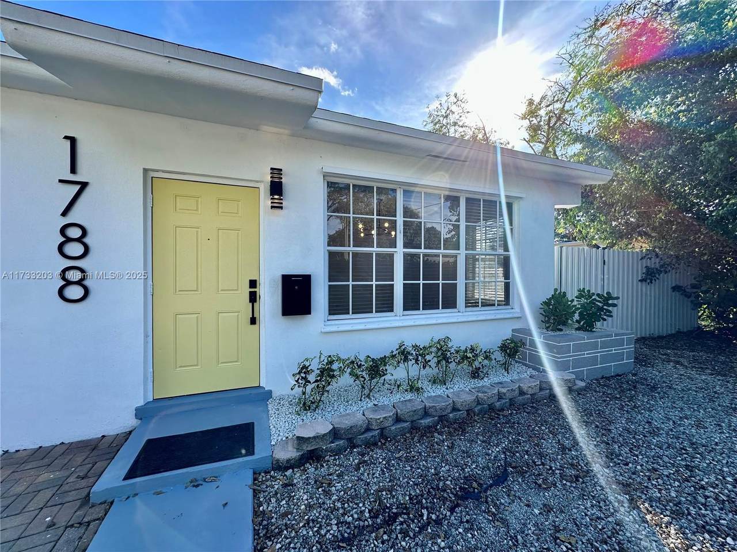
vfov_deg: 85.7
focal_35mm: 14
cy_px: 276
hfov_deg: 102.1
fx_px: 298
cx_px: 368
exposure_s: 1/535
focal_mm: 2.22
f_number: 2.2
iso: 40
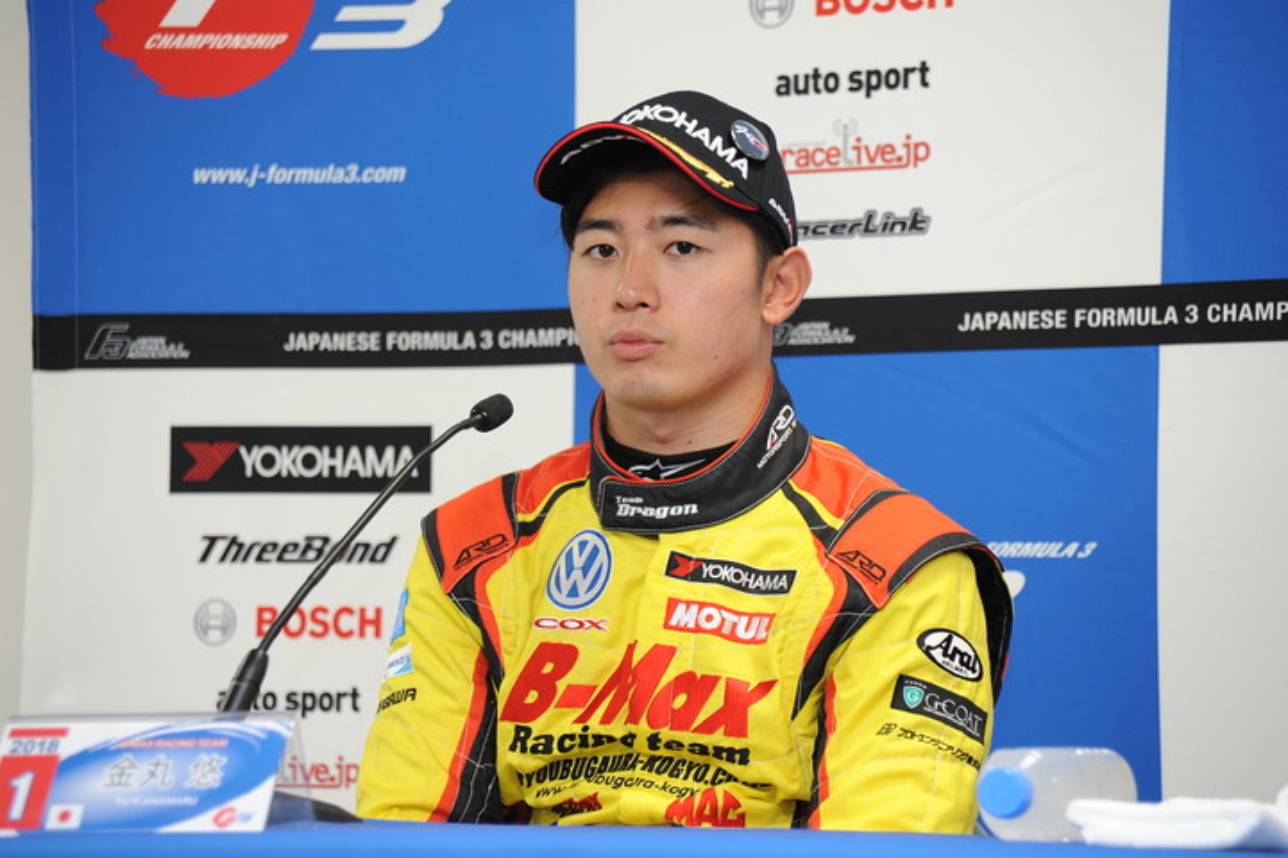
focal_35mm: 200
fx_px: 7155
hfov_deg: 10.3
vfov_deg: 6.9
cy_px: 429
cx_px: 644
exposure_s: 1/60
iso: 800
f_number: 6.7
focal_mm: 200
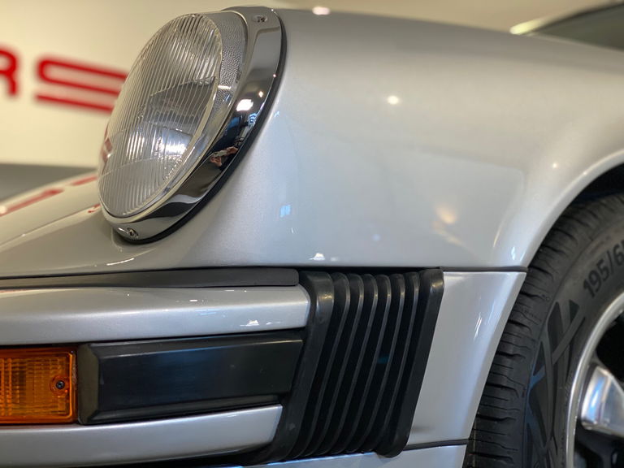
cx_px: 312
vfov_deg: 28.0
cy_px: 234
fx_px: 937
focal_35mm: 52
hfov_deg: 36.8
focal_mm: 6
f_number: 2
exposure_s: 1/40
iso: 200
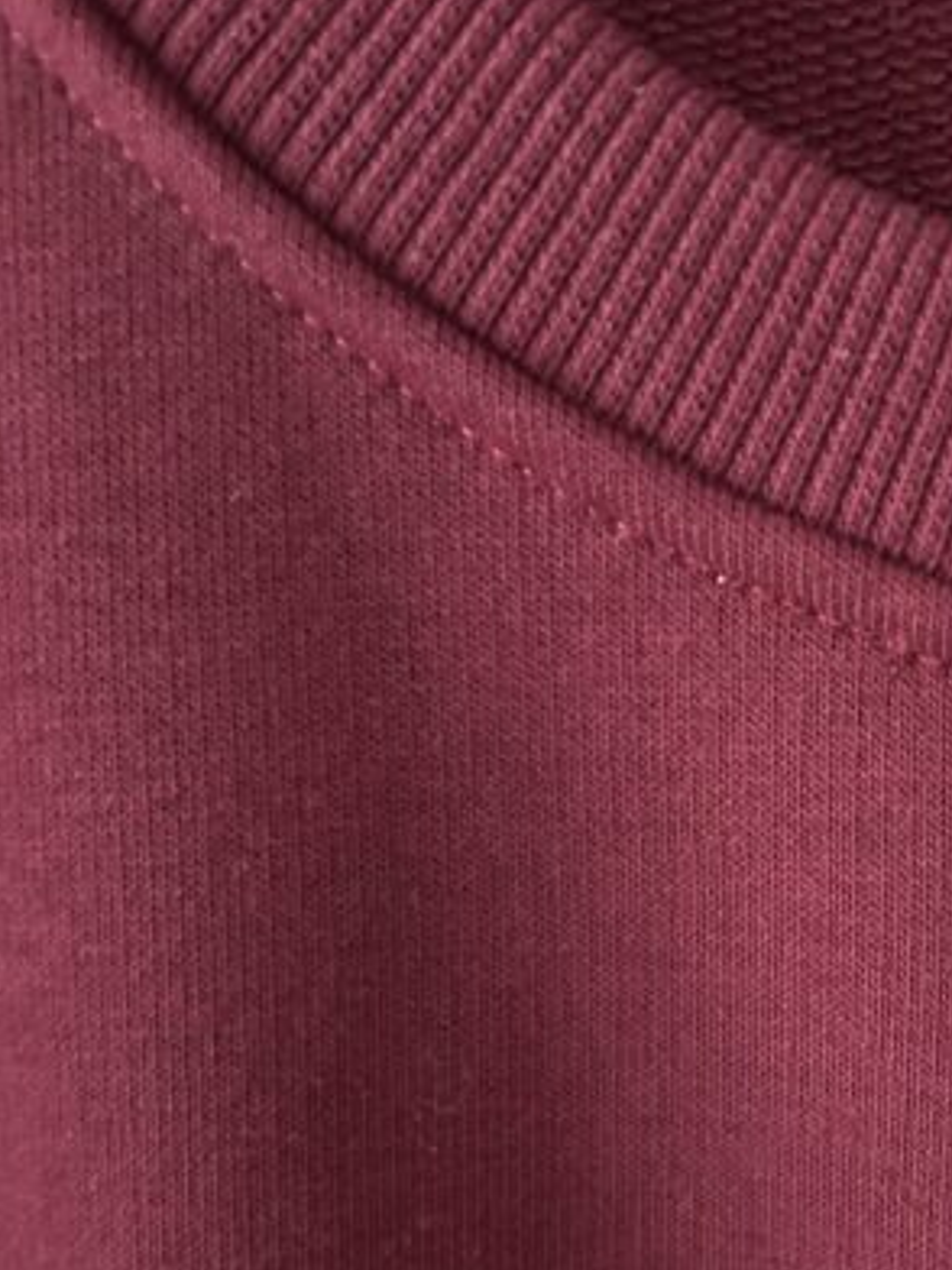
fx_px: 1943
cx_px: 890
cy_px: 784
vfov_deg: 36.0
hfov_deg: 26.4
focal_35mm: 53
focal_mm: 5.7
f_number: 1.5
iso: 800
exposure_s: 1/25
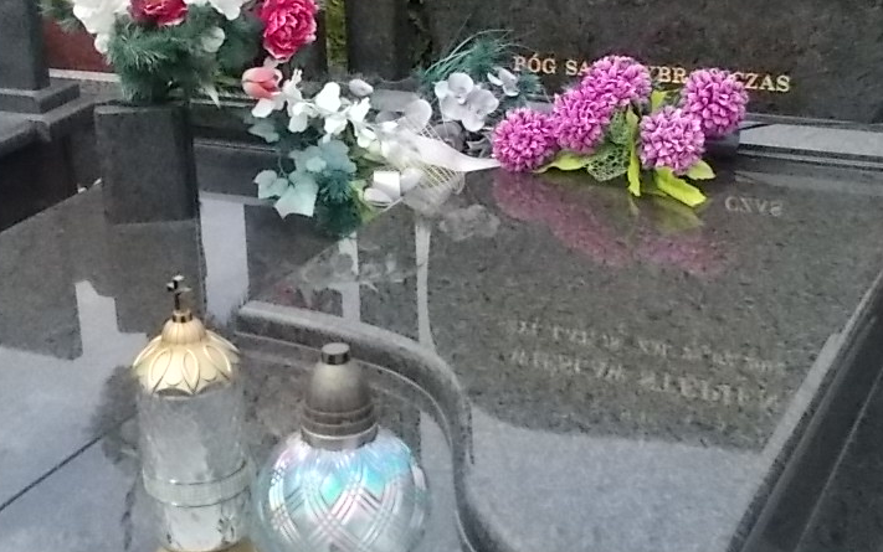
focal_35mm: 62
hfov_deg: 32.7
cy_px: 265
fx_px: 1493
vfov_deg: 21.0
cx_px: 301
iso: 400
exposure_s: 1/500
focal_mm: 4.6
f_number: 8
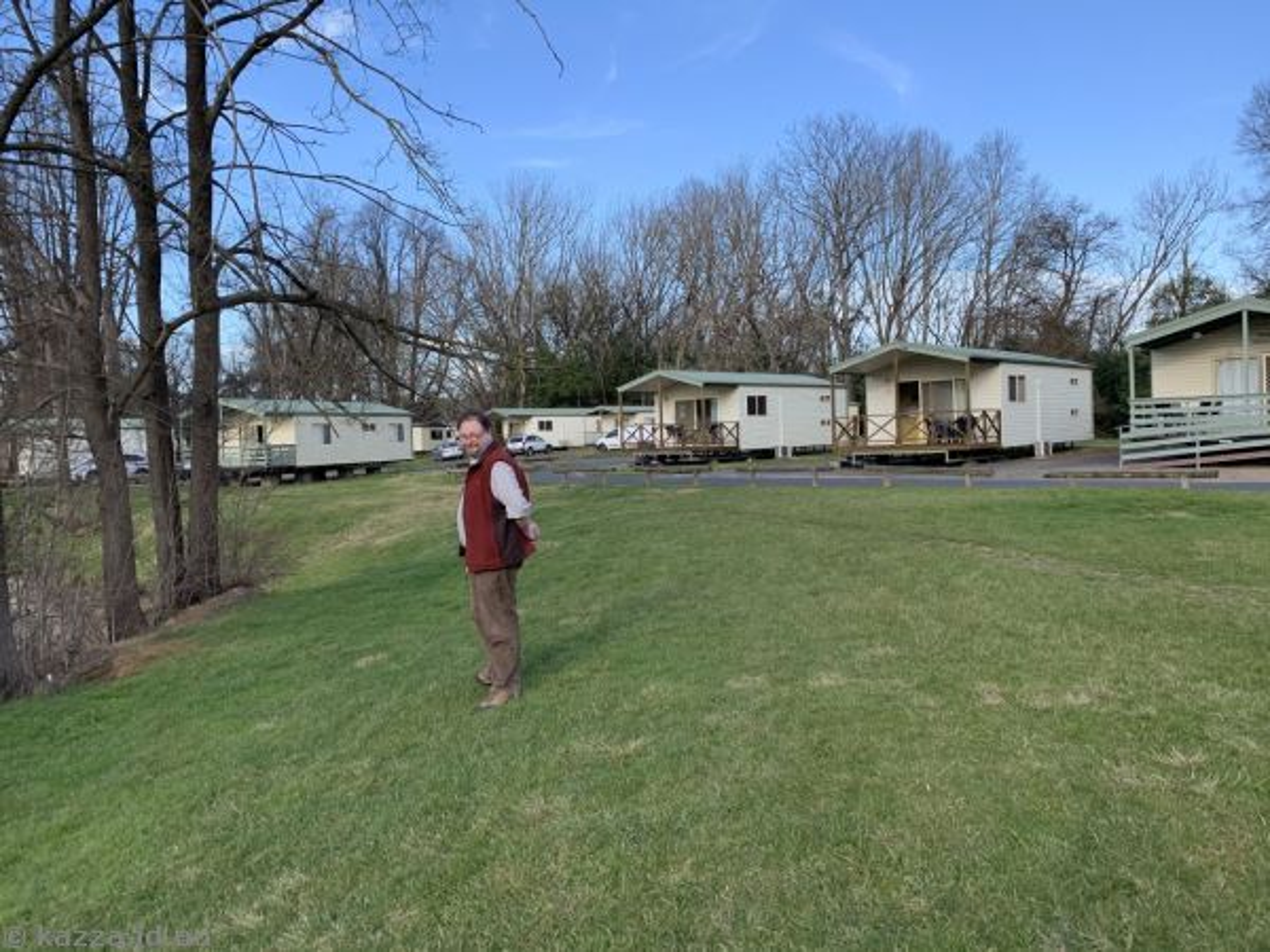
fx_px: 954
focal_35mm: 26
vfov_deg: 53.1
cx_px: 635
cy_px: 476
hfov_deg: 67.3
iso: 25
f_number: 1.8
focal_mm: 4.25
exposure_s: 1/664
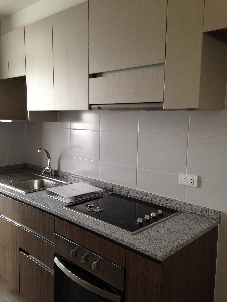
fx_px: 289
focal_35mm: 33
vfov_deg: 55.4
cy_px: 151
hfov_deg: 42.9
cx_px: 114
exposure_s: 1/40
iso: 50
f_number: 2.4
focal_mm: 4.12
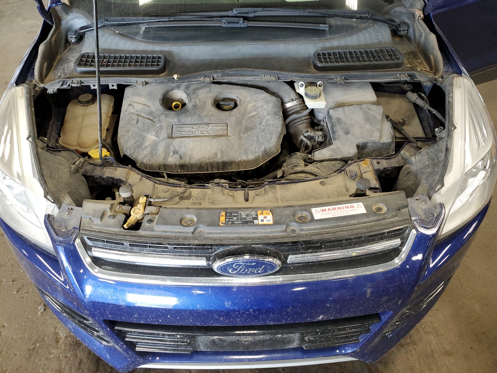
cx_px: 248
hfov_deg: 67.3
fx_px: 373
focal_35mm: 26
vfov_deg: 53.1
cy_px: 186
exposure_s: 1/60.2
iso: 165
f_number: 1.5
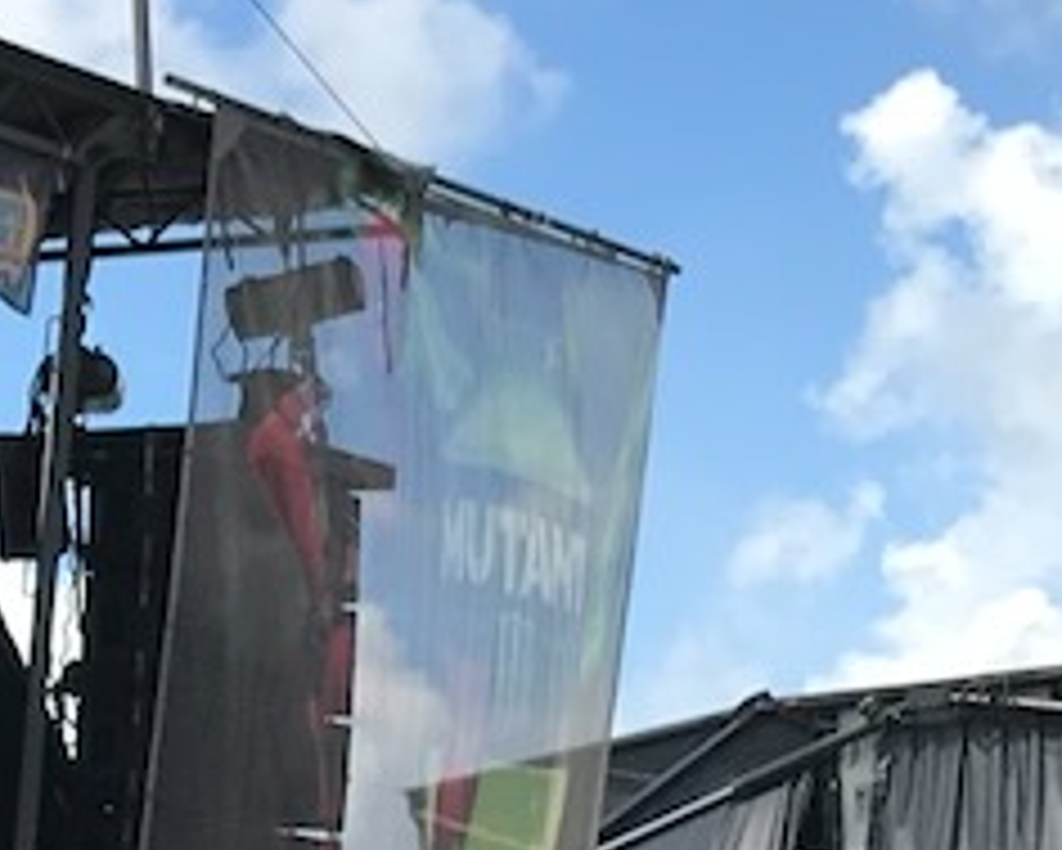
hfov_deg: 12.6
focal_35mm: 148
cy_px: 1021
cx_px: -302
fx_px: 4654
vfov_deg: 10.3
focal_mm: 3.99
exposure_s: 1/1623
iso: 20
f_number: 1.8
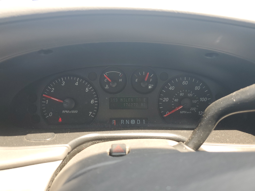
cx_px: 128
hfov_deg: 67.3
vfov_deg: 53.1
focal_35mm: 26
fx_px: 192
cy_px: 96
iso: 50
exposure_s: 1/217
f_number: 1.5
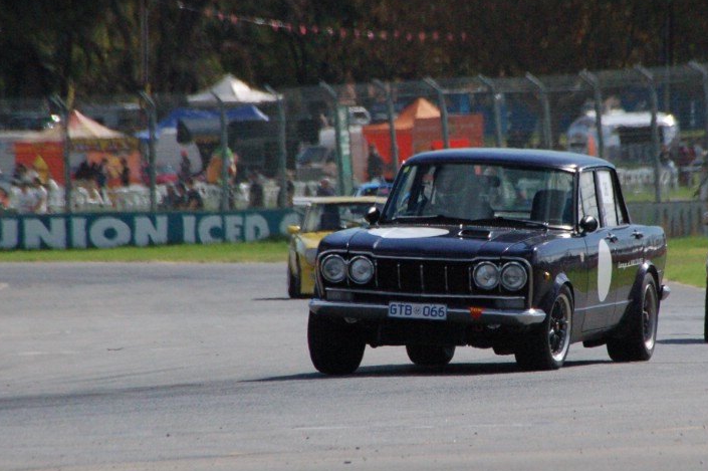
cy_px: 252
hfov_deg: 3.4
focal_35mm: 614
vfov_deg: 2.2
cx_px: 496
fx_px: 12066
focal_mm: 250
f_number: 10
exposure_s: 1/4000
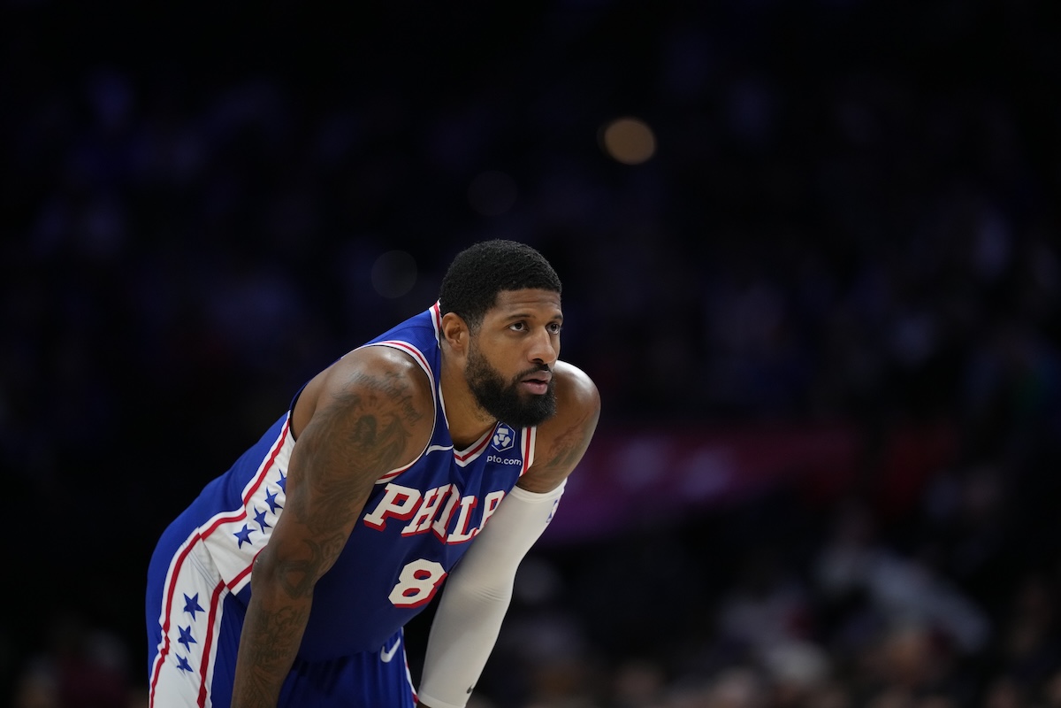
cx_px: 530
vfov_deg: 4.6
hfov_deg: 6.9
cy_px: 354
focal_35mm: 300
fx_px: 8841
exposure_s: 1/2000
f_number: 2.8
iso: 3200
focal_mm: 300
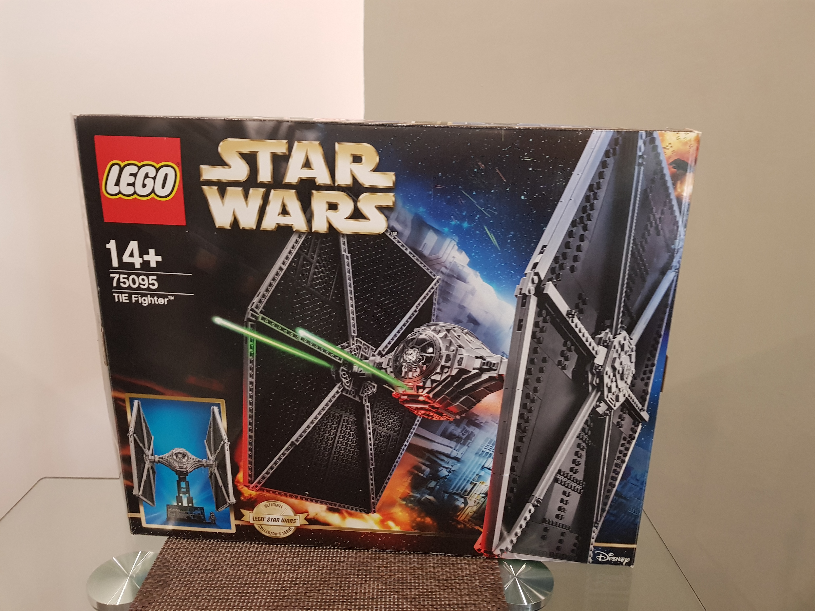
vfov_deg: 53.1
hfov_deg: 67.3
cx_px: 408
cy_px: 306
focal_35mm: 26
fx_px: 612
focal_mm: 4.2
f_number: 1.7
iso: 250
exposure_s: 1/20
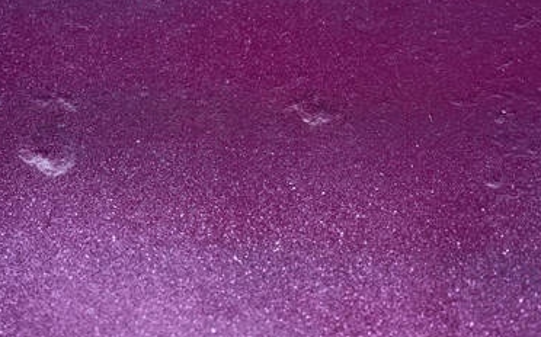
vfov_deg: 11.8
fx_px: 1636
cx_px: 310
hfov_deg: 18.8
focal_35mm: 111
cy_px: 179
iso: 200
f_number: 4.5
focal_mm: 60
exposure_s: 1/125
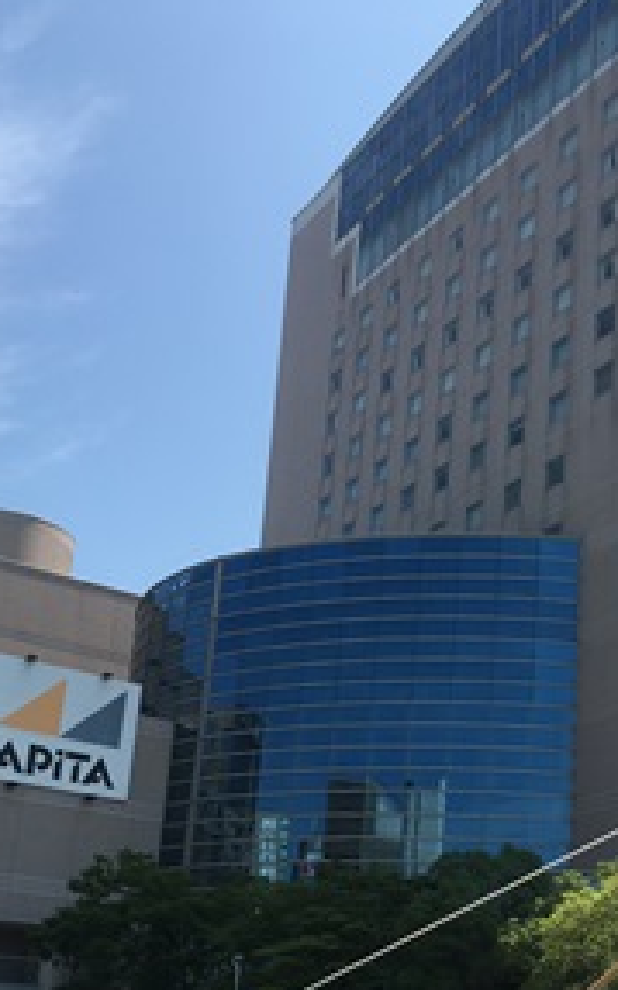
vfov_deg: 40.8
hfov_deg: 26.3
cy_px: 731
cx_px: 494
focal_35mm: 48
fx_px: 1295
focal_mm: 4.15
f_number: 2.2
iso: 25
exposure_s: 1/1282
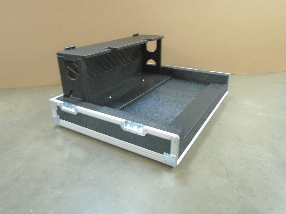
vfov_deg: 53.1
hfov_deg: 67.3
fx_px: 215
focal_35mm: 26
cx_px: 143
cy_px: 107
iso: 400
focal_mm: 4.6
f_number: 3.2
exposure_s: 1/6
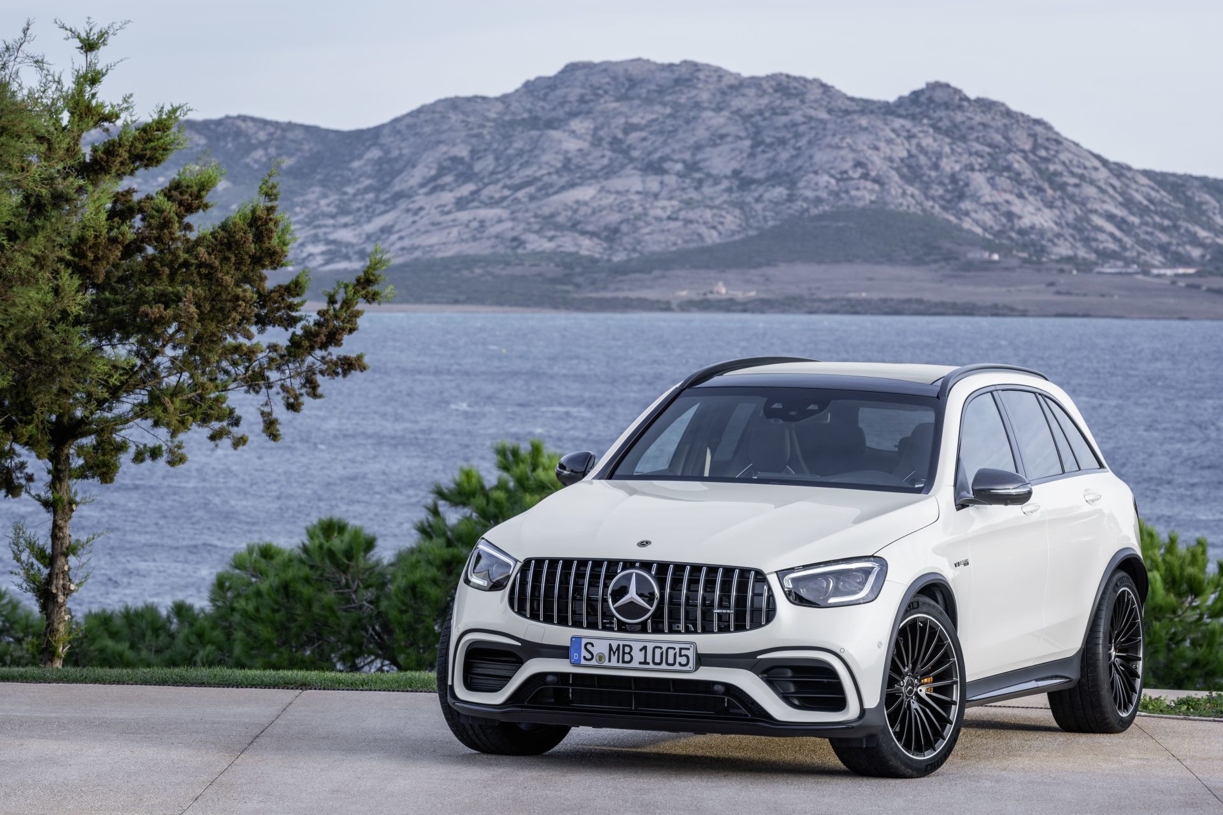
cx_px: 612
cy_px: 408
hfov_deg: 12.5
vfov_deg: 8.3
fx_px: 5605
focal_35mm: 165
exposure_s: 1/40
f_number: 11
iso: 100
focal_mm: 165
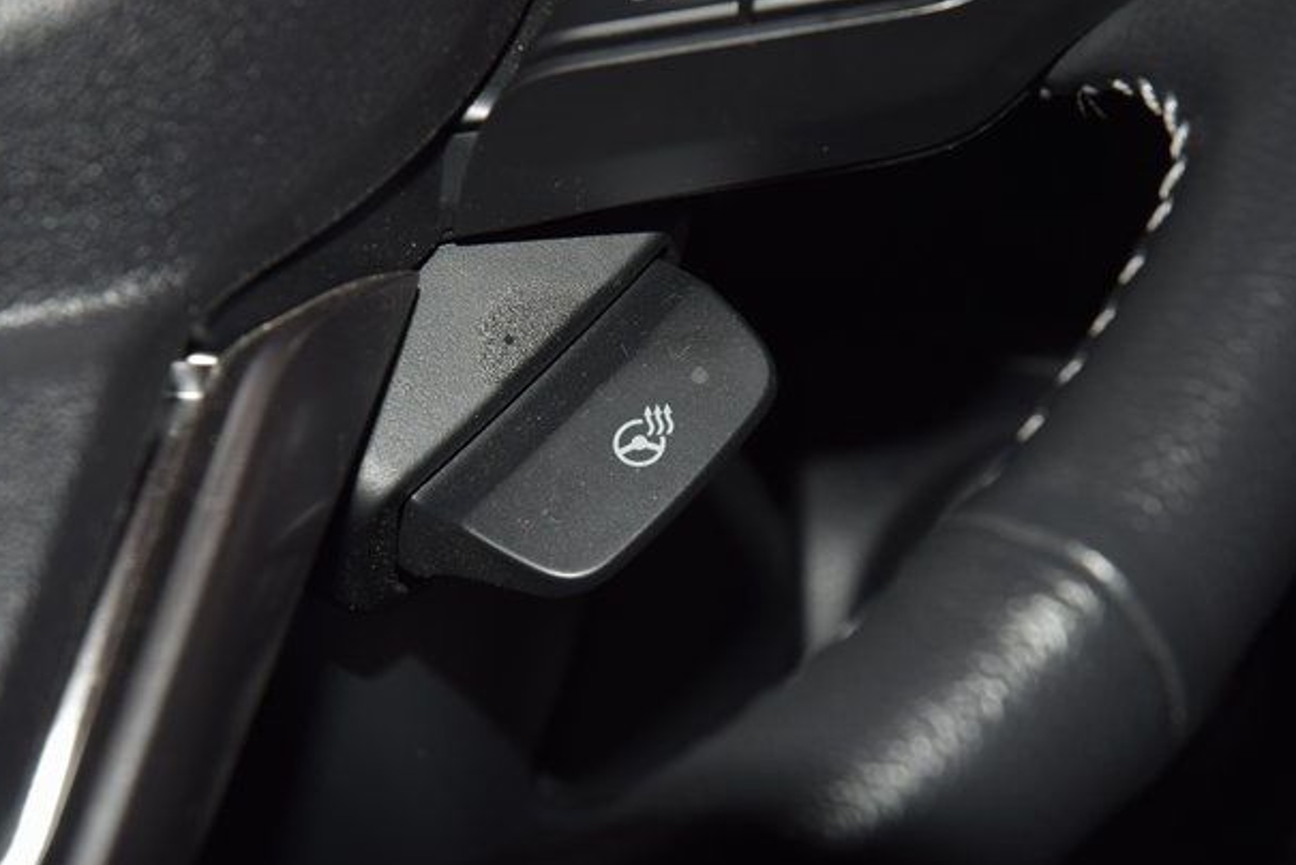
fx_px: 3998
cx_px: 623
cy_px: 410
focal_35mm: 111
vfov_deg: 12.4
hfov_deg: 18.4
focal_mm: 70
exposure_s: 1/125
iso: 100
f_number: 8
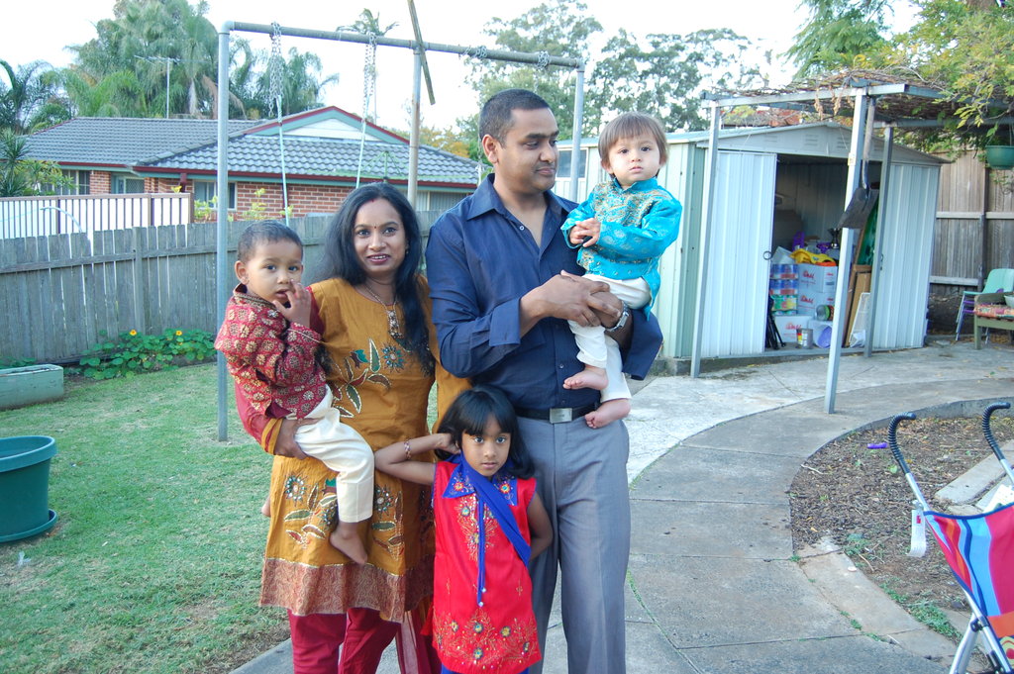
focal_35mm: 33
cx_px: 507
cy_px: 337
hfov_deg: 57.3
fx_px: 929
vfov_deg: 39.9
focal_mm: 22
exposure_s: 1/60
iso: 400
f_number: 4
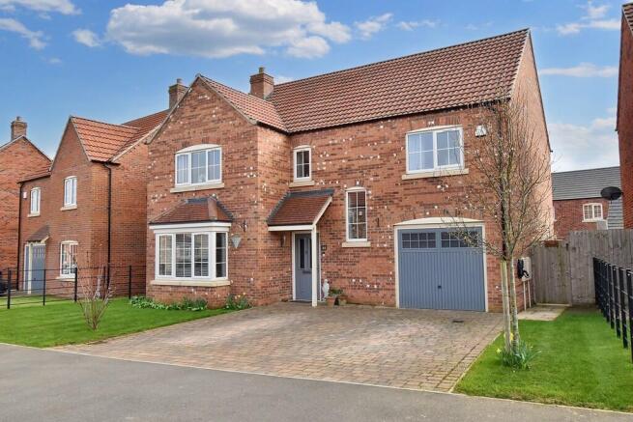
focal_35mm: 28
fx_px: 501
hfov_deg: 64.5
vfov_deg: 45.7
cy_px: 211
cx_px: 316
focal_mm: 19
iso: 800
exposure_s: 1/500
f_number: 11
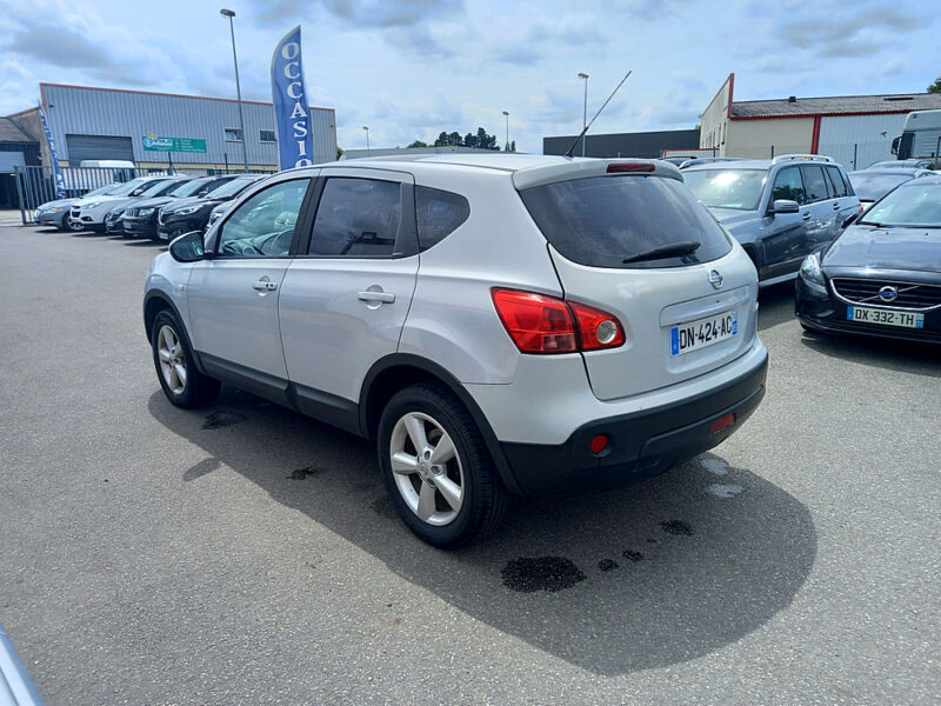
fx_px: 680
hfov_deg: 69.4
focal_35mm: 25
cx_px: 470
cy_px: 353
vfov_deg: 54.9
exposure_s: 1/515
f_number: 2
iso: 25
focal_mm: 4.6
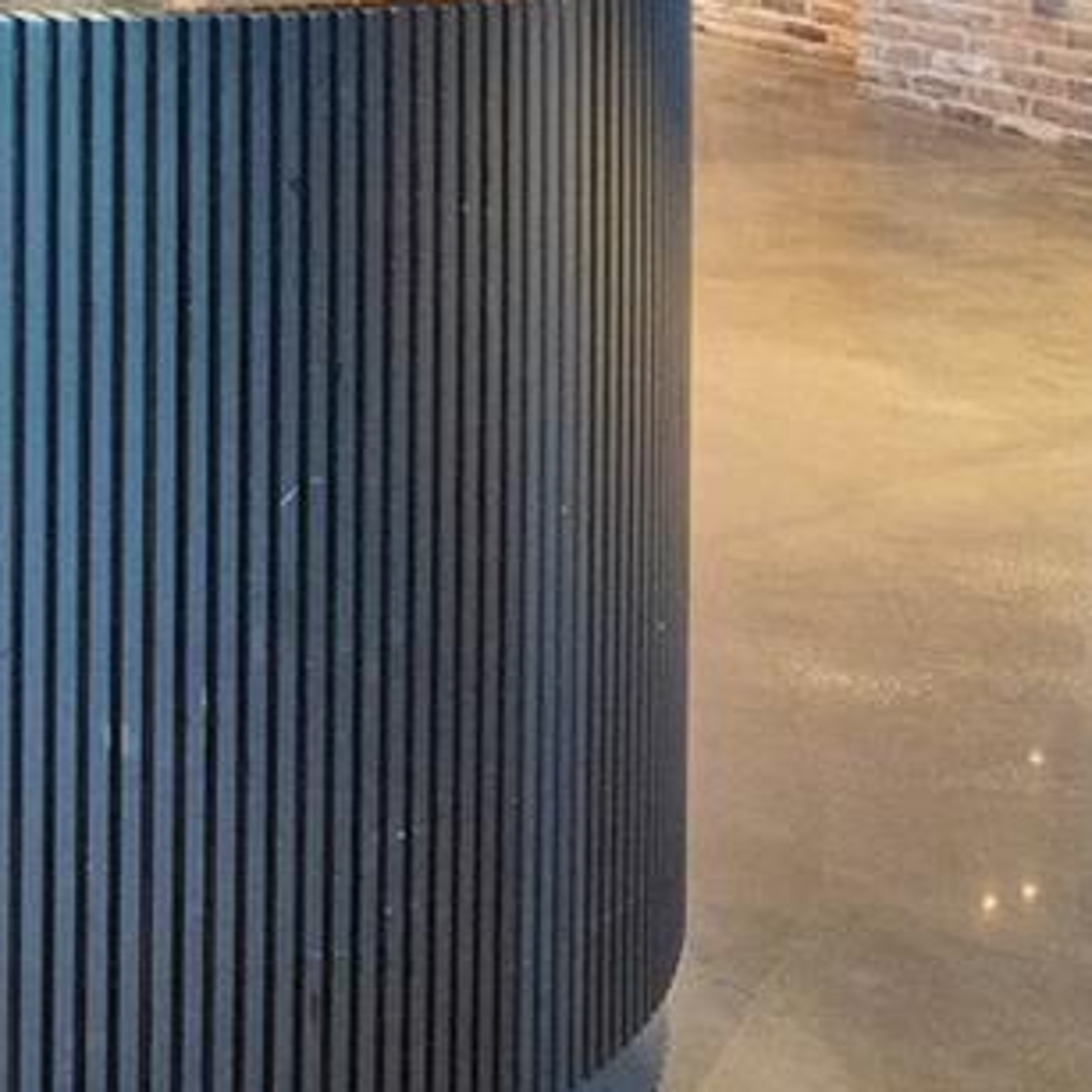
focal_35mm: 62
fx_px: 2213
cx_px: -918
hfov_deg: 19.7
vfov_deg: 24.0
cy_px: -359
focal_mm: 14
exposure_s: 1/160
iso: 2500
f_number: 2.8
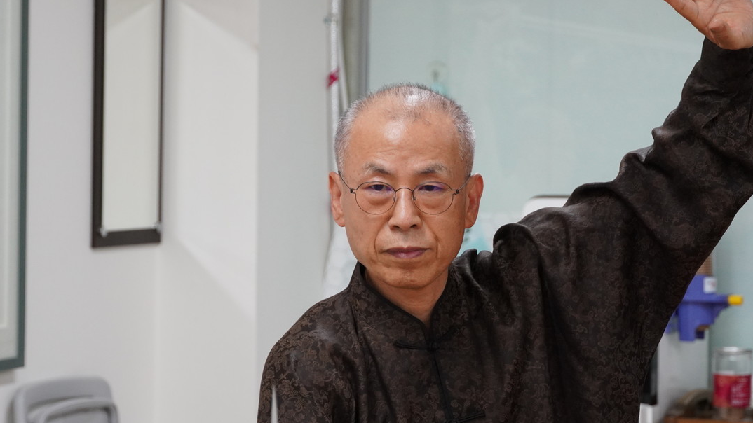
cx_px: 346
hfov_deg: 14.7
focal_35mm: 146
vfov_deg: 8.3
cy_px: 269
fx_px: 2915
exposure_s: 1/125
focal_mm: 78
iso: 1600
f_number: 5.6
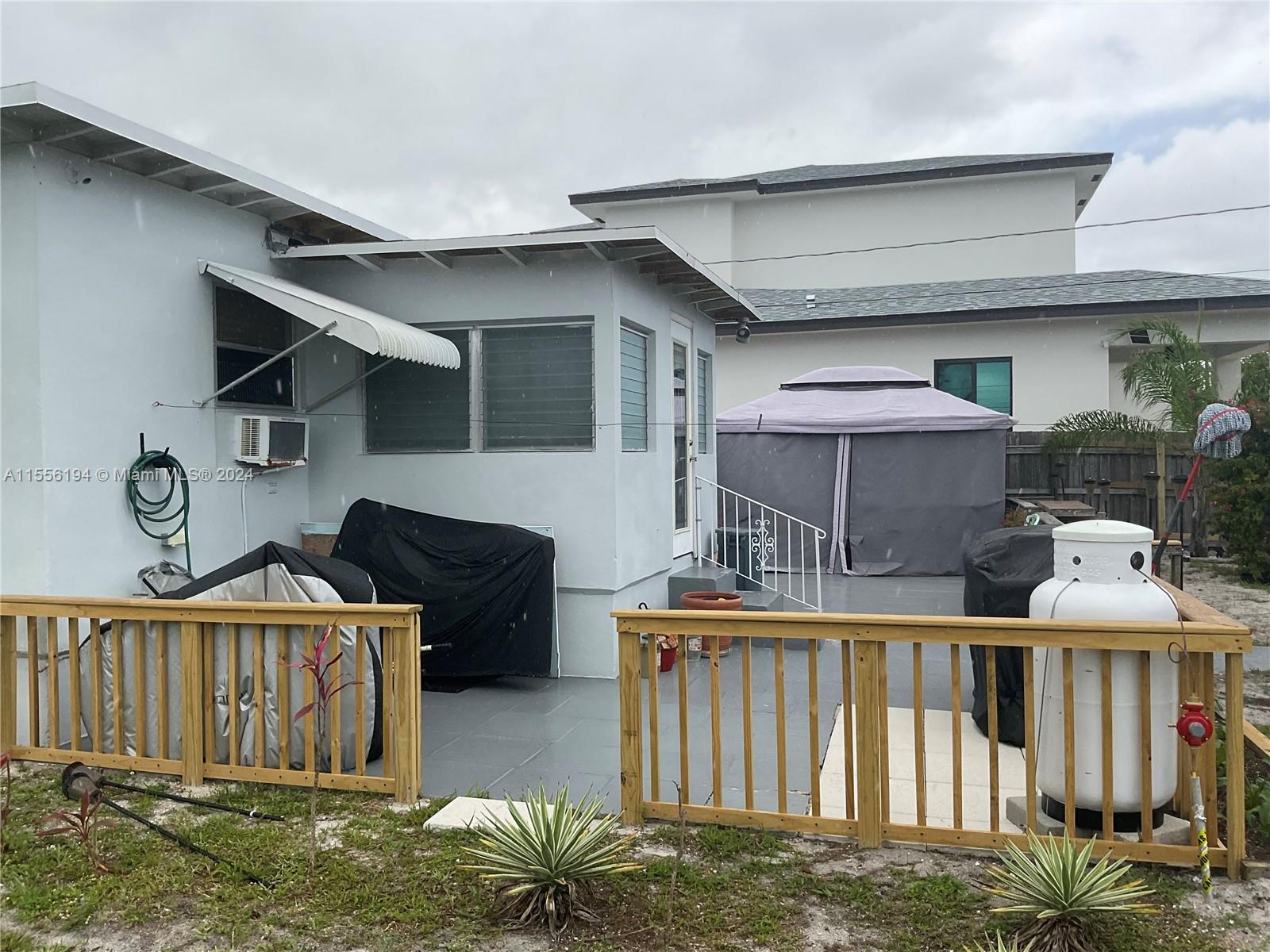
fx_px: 1064
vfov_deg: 48.2
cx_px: 635
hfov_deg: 61.7
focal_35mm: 29
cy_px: 476
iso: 16
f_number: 1.8
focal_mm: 3
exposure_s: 1/1279
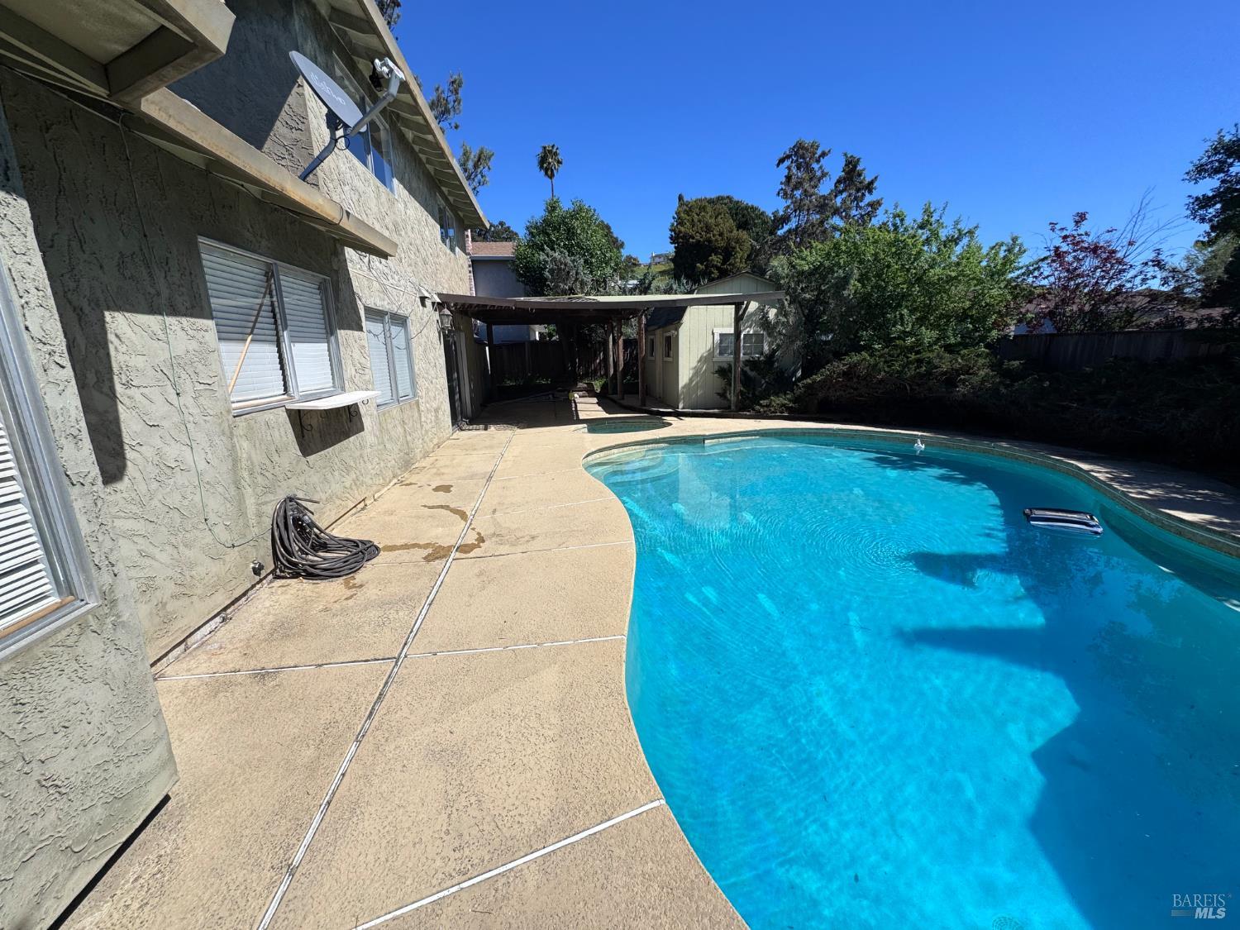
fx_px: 502
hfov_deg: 102.1
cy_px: 465
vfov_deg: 85.7
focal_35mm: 14
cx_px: 620
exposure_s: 1/2985
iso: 50
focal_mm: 2.22
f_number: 2.2
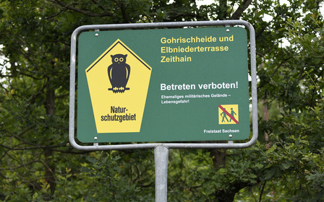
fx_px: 724
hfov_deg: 25.2
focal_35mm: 82
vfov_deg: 15.9
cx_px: 162
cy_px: 95
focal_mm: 80
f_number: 5
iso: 2000
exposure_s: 1/4000
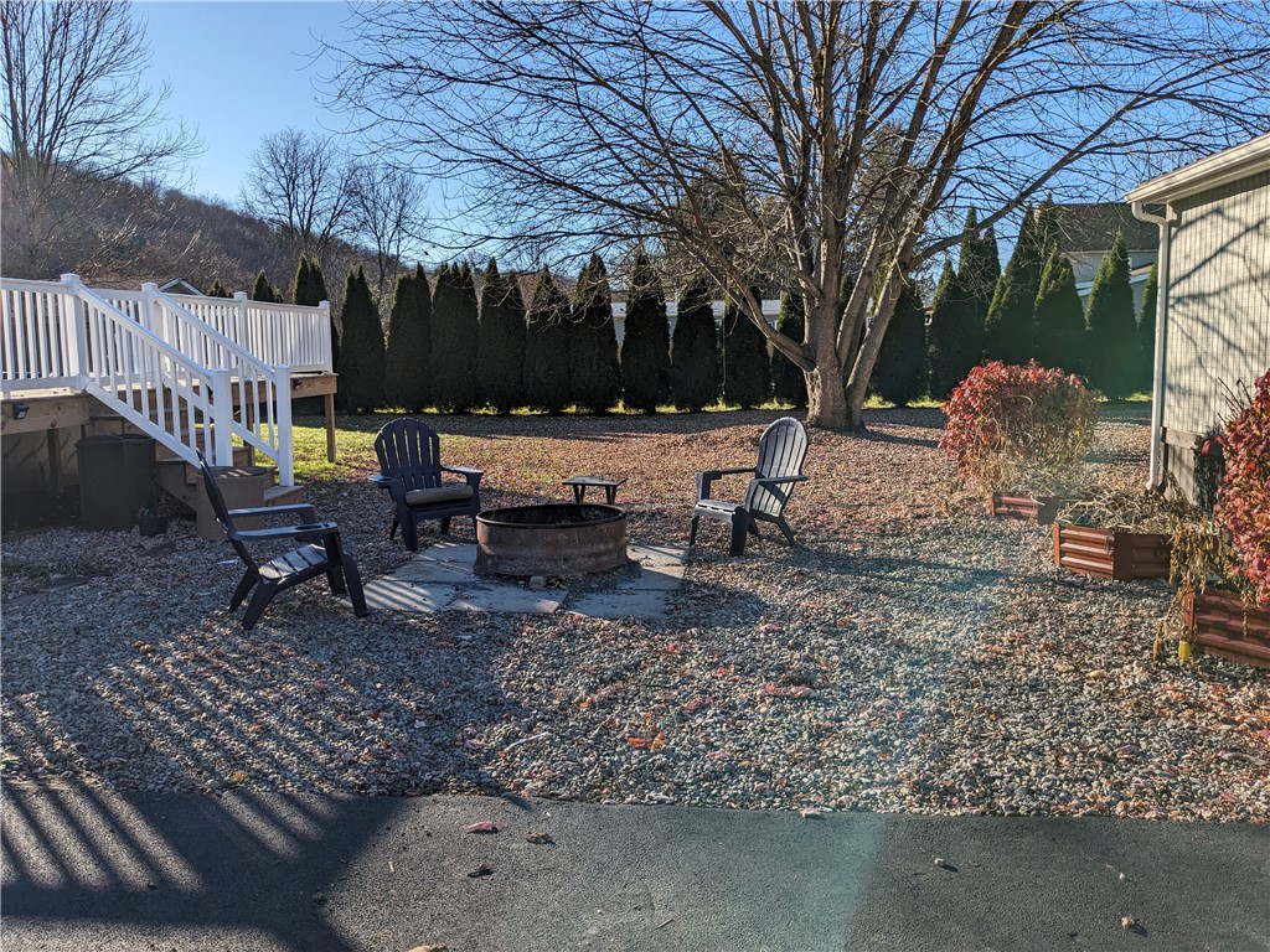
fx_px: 991
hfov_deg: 65.3
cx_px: 635
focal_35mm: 27
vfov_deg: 51.4
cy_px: 476
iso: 53
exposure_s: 1/2924
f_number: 1.73
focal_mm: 4.38
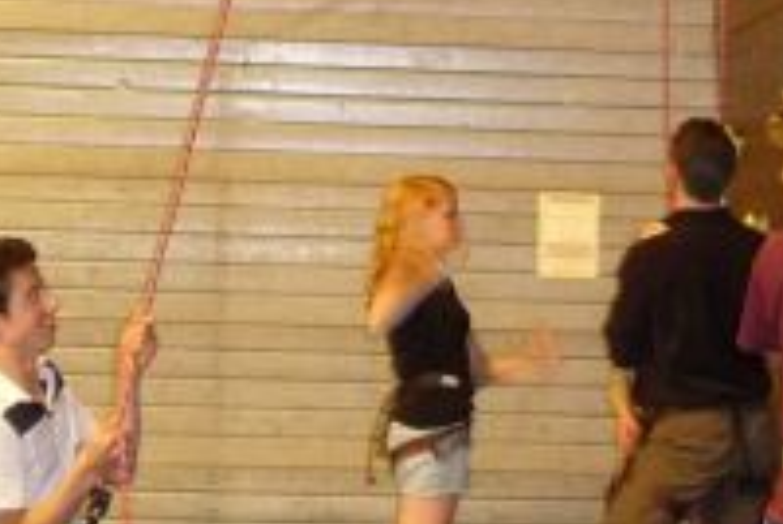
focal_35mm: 93
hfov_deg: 21.9
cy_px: 344
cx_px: 407
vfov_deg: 14.7
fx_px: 2026
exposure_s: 1/30
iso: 400
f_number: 3.3
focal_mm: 4.7
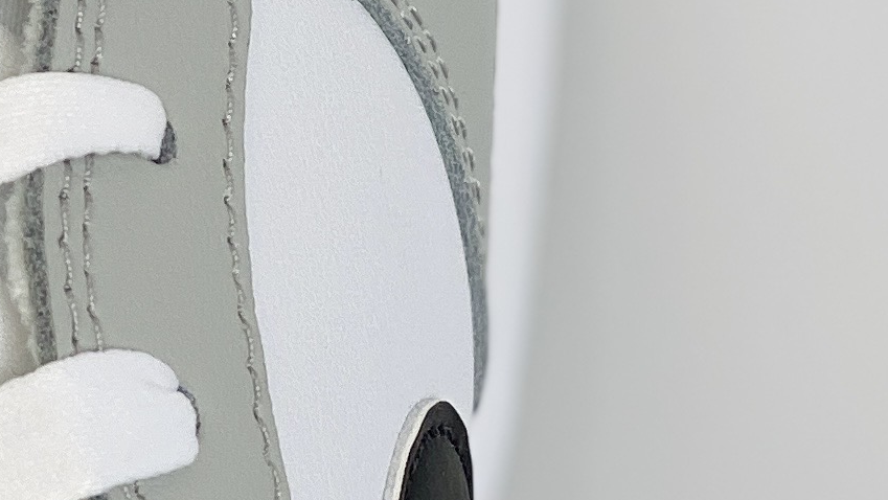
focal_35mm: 269
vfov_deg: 4.5
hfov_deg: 7.9
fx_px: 6335
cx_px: -256
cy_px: -3
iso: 20
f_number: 2
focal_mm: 6
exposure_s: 1/110
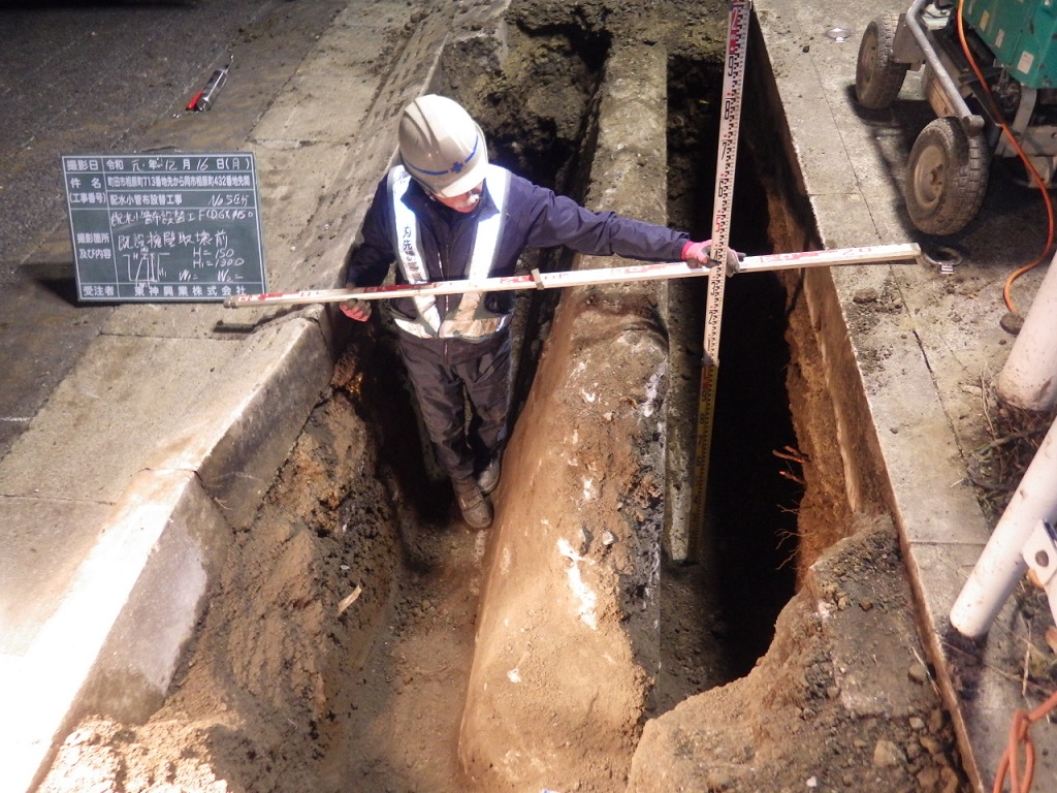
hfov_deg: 69.4
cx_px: 528
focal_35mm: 25
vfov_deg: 54.9
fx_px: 763
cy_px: 396
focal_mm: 4.5
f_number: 2
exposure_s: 1/60
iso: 640
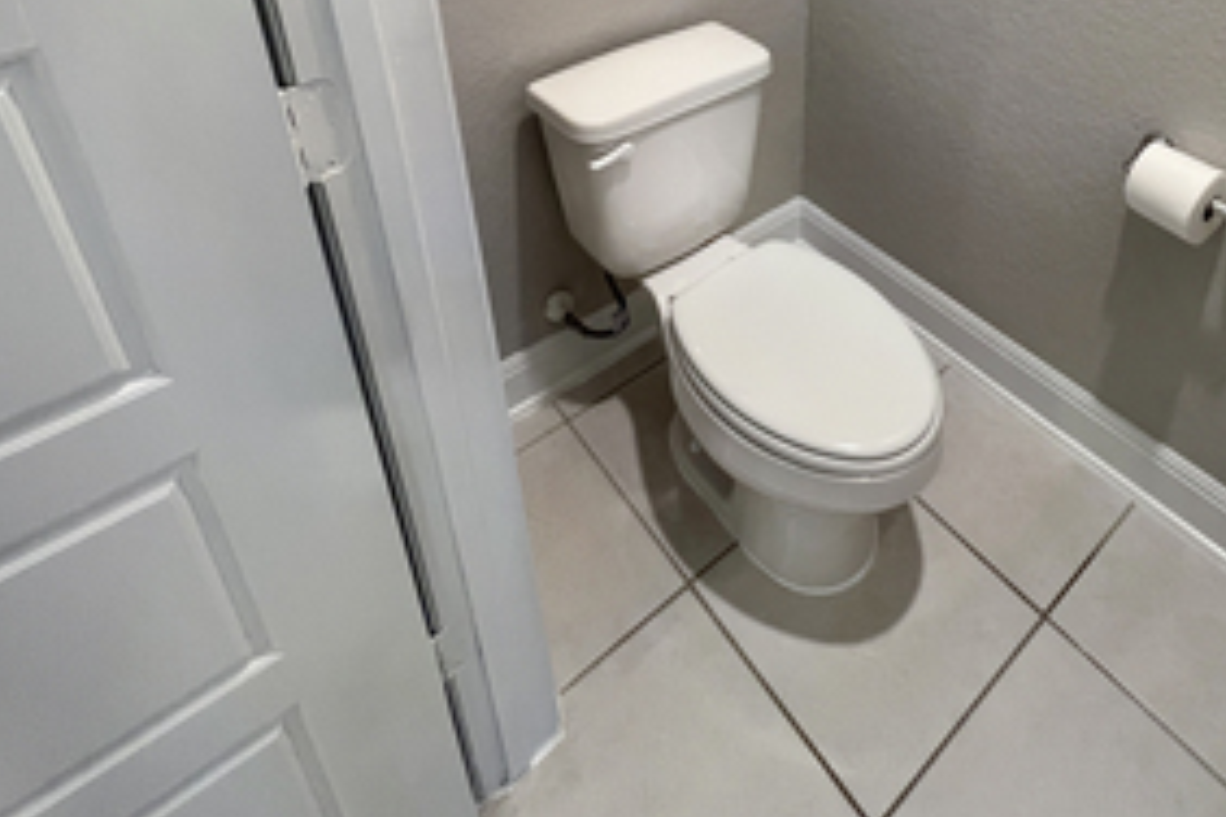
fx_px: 783
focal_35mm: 23
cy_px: 4
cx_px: 735
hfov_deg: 75.3
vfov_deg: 46.4
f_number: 1.8
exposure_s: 1/60
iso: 200
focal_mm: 1.57
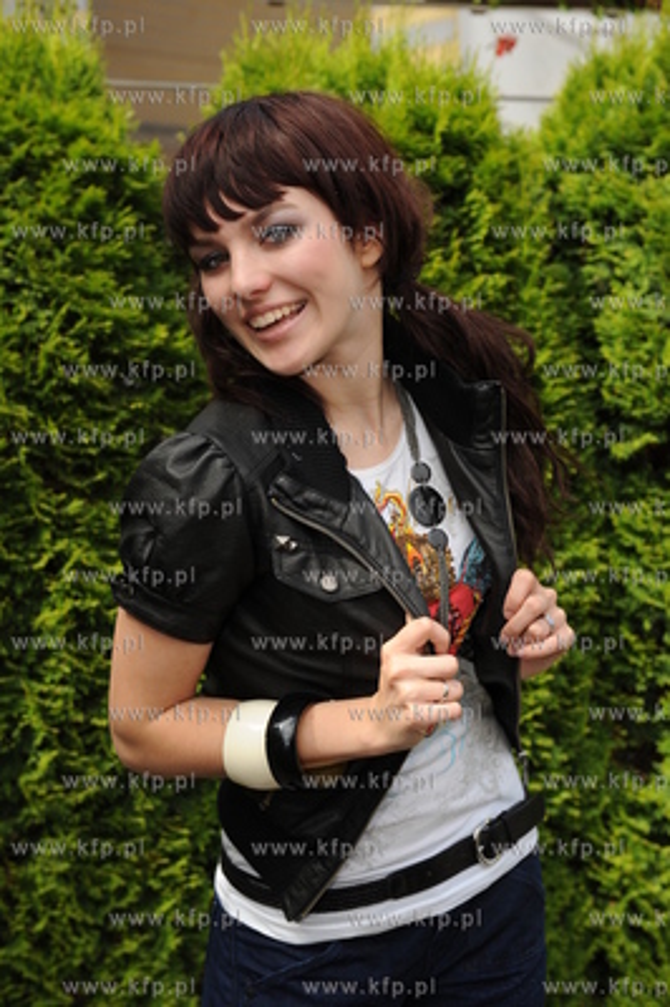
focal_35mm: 56
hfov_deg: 24.2
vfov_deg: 35.7
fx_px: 1566
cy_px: 504
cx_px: 335
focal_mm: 56
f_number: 5.6
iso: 400
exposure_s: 1/640
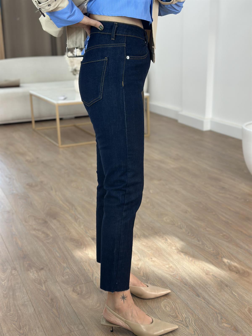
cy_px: 168
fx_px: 466
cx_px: 126
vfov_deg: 39.7
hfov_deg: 30.3
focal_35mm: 48
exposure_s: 1/136
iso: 64
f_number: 1.78
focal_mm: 6.86
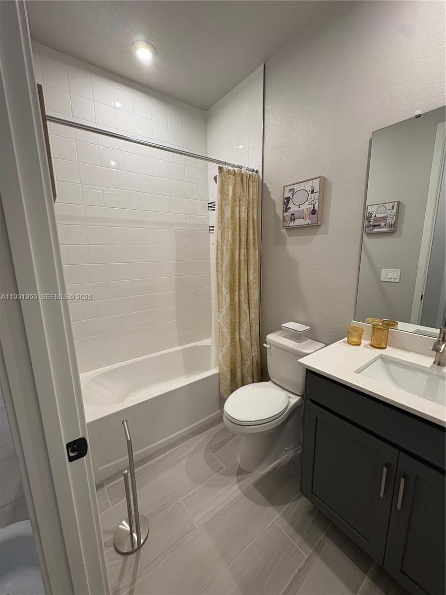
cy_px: 298
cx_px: 223
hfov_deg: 85.7
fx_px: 241
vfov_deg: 102.1
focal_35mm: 14
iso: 160
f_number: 2.2
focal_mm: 2.22
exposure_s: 1/120
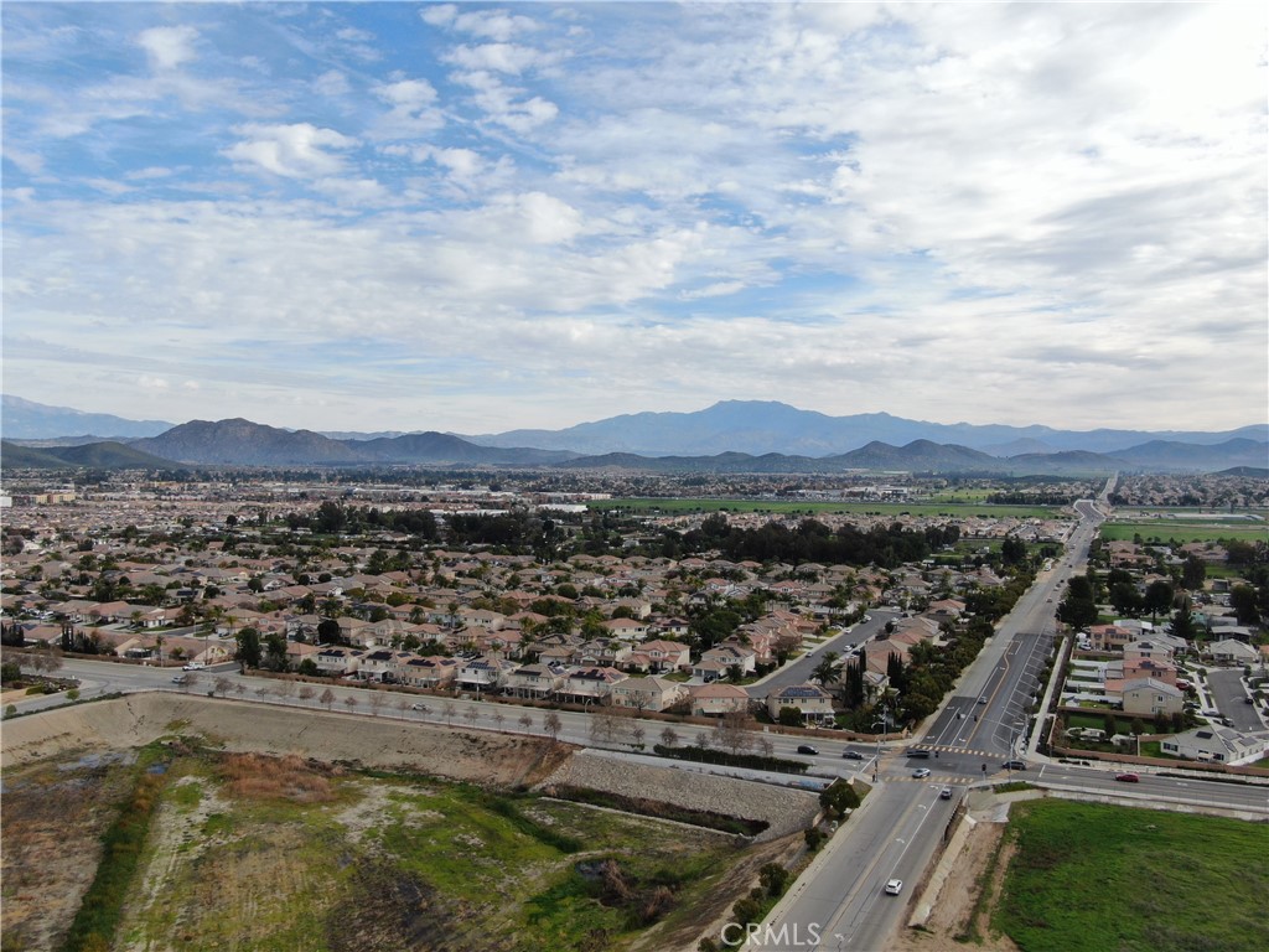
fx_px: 1136
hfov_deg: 58.4
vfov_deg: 45.4
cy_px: 476
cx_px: 634
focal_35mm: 31
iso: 100
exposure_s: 1/800
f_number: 3.1
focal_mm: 5.33
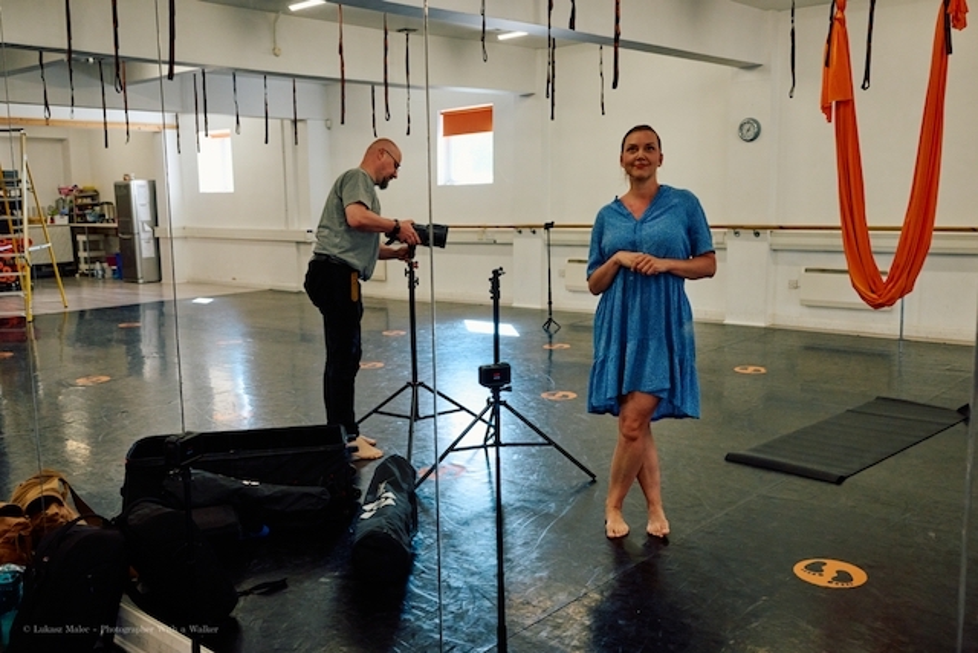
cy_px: 326
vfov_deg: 37.9
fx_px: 951
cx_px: 489
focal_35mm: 35
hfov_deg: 54.4
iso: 2200
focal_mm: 35
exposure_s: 1/320
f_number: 6.3
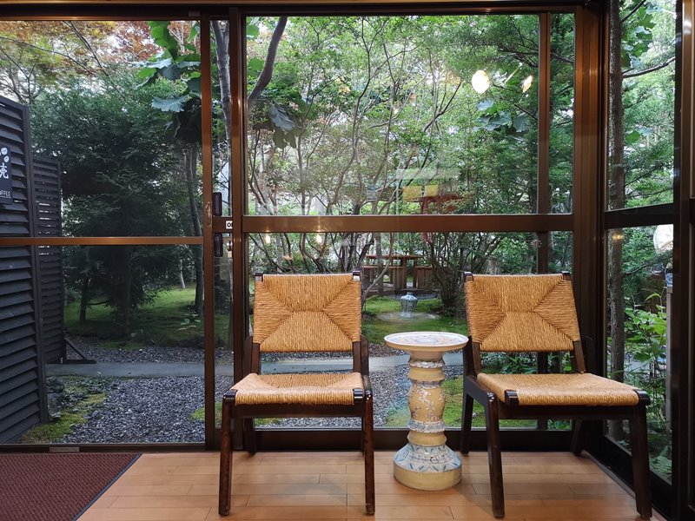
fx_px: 542
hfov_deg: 65.3
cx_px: 348
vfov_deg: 51.4
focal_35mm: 27
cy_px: 260
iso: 400
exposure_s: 1/33.3
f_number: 1.8
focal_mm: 3.95
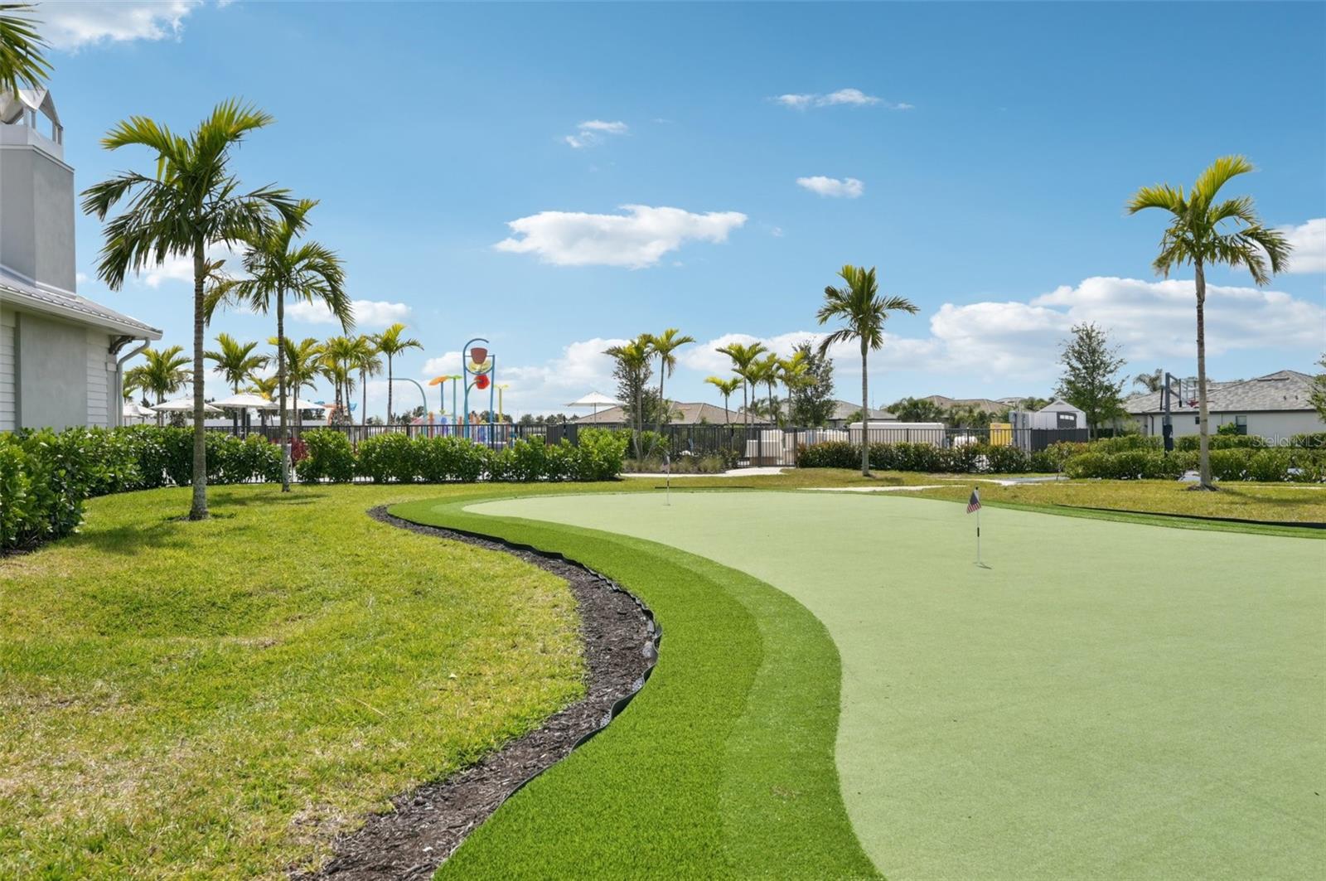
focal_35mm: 30
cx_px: 663
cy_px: 440
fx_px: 1104
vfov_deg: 43.5
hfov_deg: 62.0
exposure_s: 1/2500
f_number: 8
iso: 400
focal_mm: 30
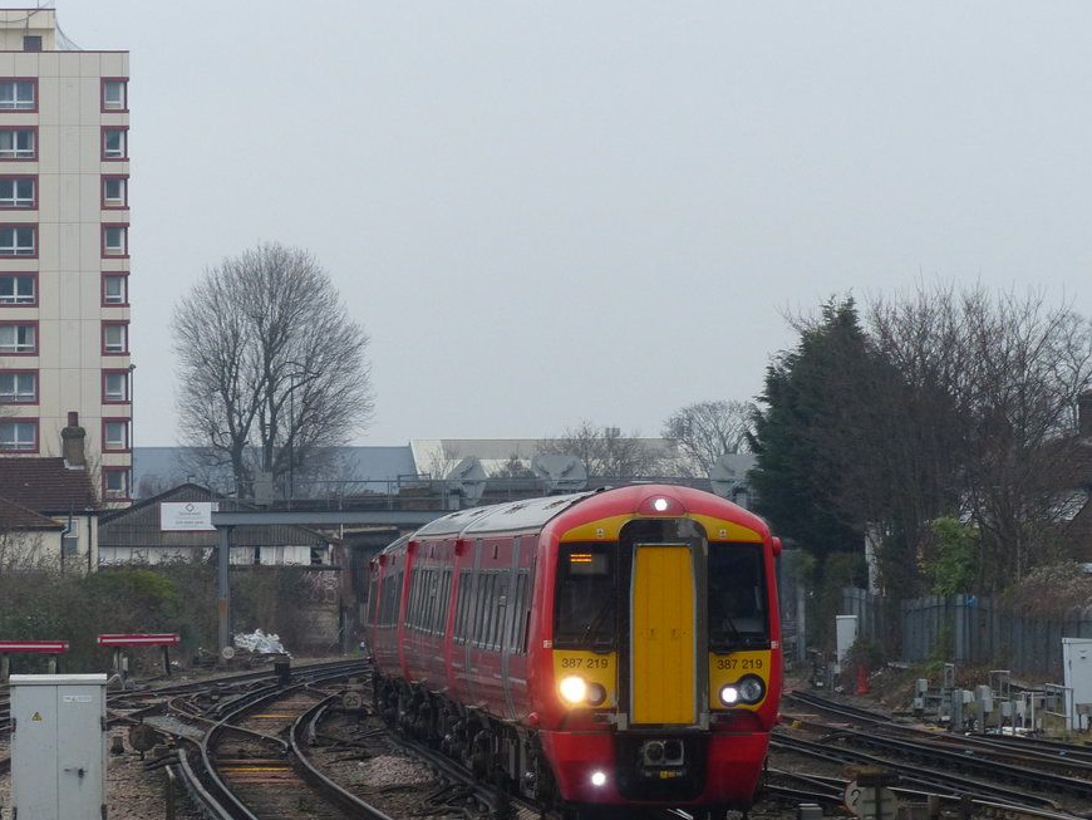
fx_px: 8614
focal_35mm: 273
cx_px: 521
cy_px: 419
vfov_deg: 5.4
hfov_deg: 7.3
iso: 200
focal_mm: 35.6
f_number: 4
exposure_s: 1/250
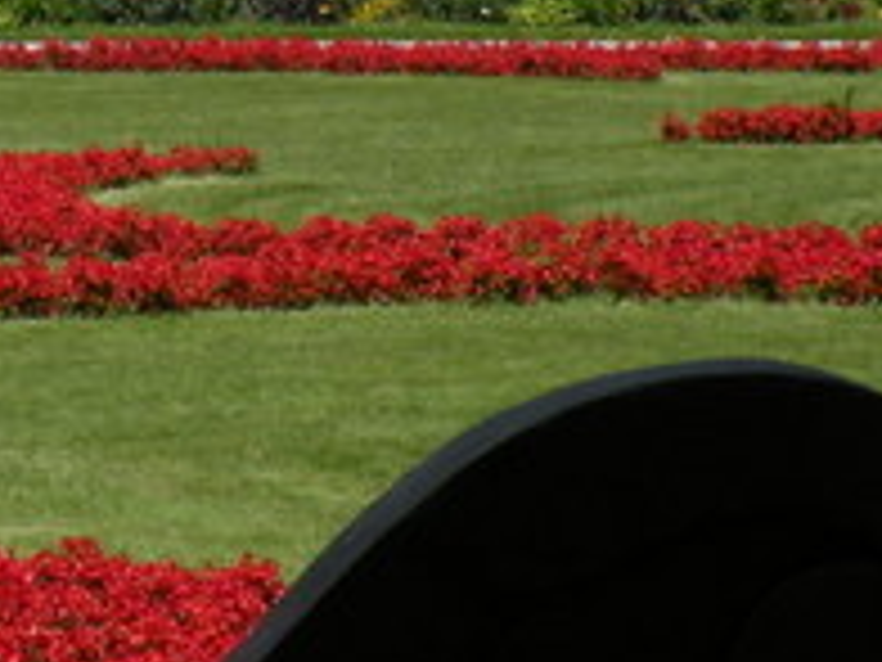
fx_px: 9173
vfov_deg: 4.1
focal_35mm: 360
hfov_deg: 5.5
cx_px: 22
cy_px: -326
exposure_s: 1/264
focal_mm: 17.9
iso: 64
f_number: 7.1
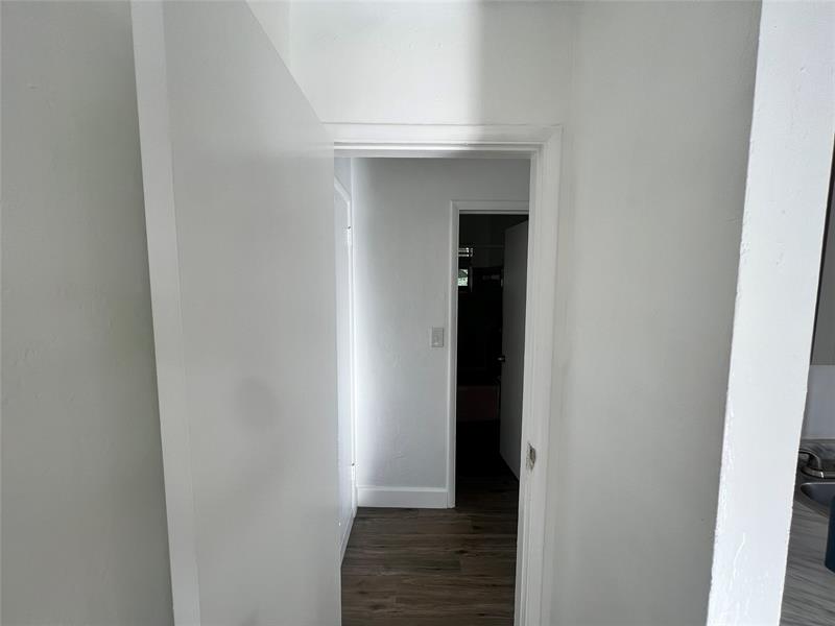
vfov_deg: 89.9
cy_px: 313
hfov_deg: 106.2
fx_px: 314
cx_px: 418
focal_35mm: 13
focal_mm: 1.57
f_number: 1.8
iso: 32
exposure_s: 1/195
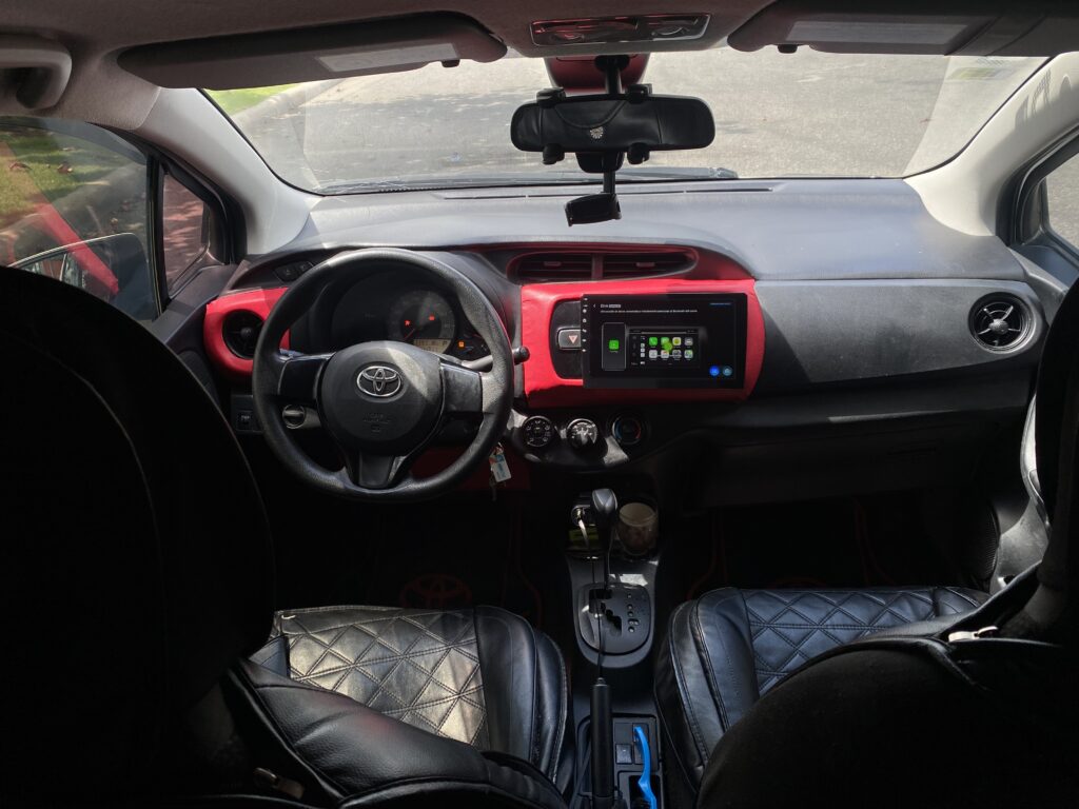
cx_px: 540
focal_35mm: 26
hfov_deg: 67.3
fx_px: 810
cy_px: 404
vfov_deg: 53.1
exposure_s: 1/198
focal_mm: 4.25
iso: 32
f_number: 1.8
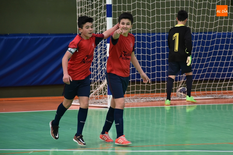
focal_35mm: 210
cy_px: 78
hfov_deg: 9.8
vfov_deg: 6.5
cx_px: 116
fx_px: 1359
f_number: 5.6
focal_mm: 140
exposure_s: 1/500
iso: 1400
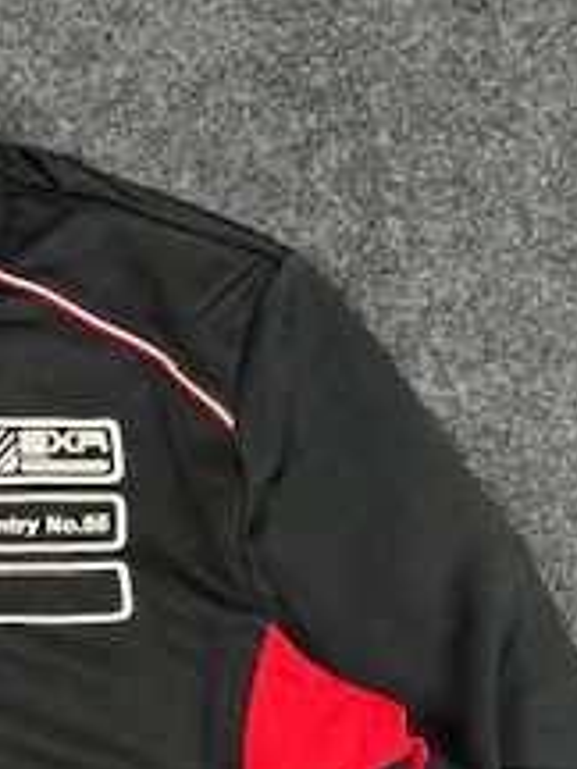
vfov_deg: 26.4
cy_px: 705
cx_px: -146
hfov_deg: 19.3
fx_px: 1578
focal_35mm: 71
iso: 200
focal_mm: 6.76
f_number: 1.78
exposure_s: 1/50
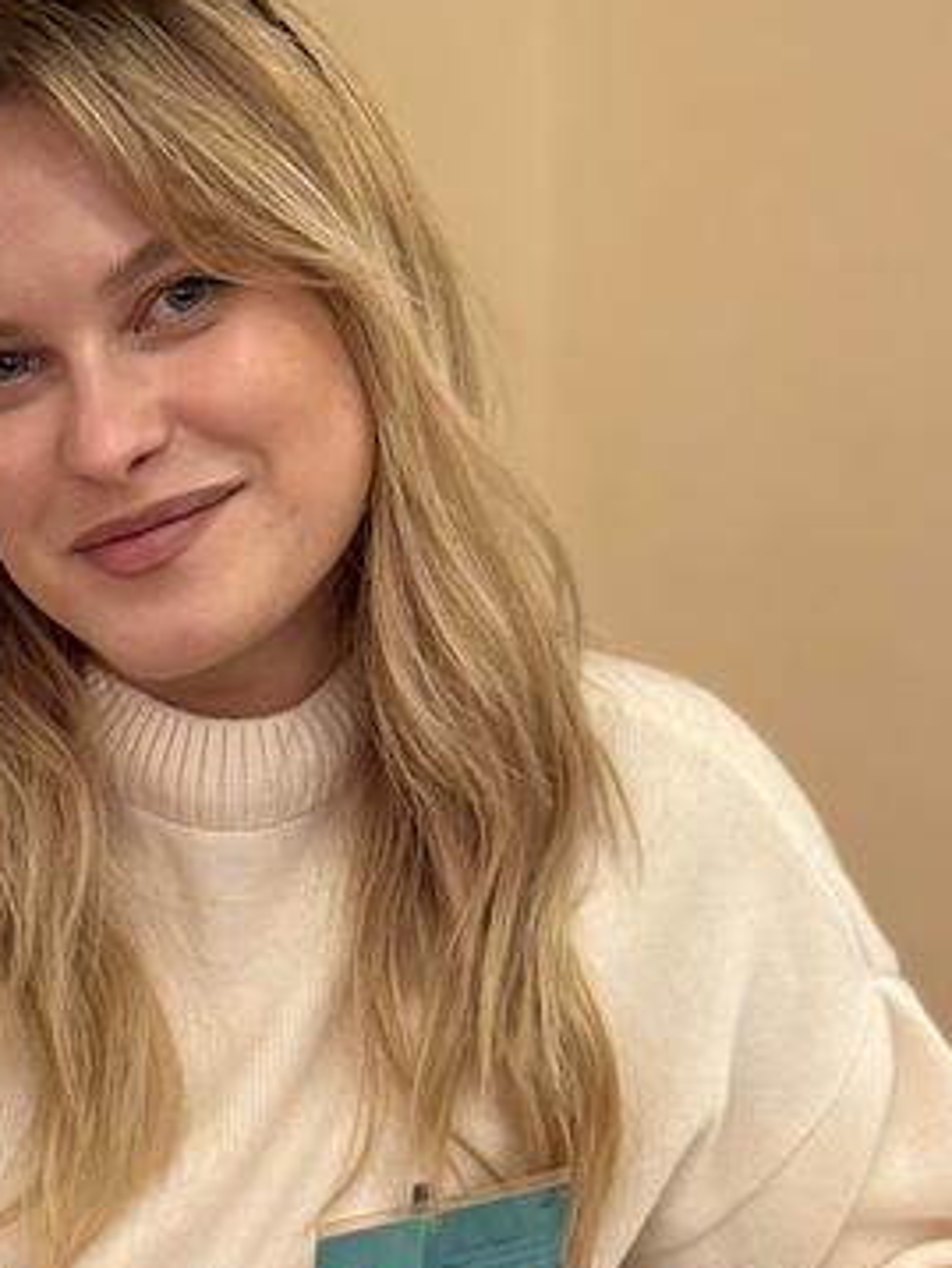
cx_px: 294
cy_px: 537
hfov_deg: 11.9
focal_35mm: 125
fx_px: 4578
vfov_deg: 15.7
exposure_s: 1/50
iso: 160
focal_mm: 6.76
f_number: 1.78
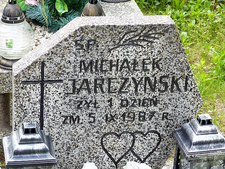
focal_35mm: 116
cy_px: 84
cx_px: 112
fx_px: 754
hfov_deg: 17.0
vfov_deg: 12.8
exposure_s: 1/200
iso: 100
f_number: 4
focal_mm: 20.9
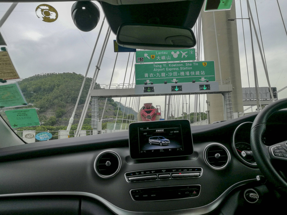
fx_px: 224
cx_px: 144
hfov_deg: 65.3
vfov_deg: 51.4
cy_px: 108
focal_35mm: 27
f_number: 2.2
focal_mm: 4.5
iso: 50
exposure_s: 1/380
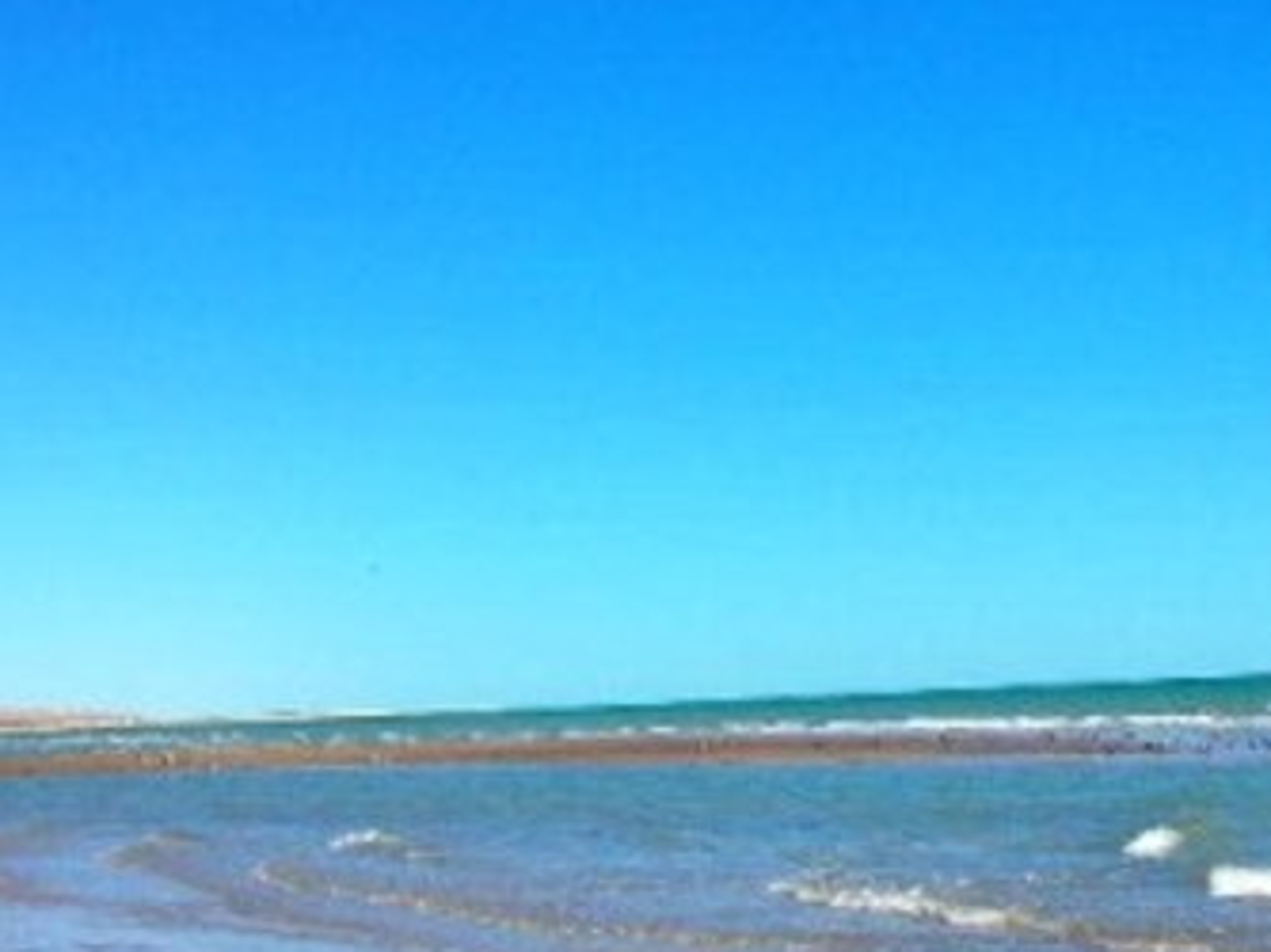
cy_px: 602
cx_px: 597
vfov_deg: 21.2
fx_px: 2532
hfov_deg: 28.2
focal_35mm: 69
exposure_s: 1/912
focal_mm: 6
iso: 50
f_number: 3.7
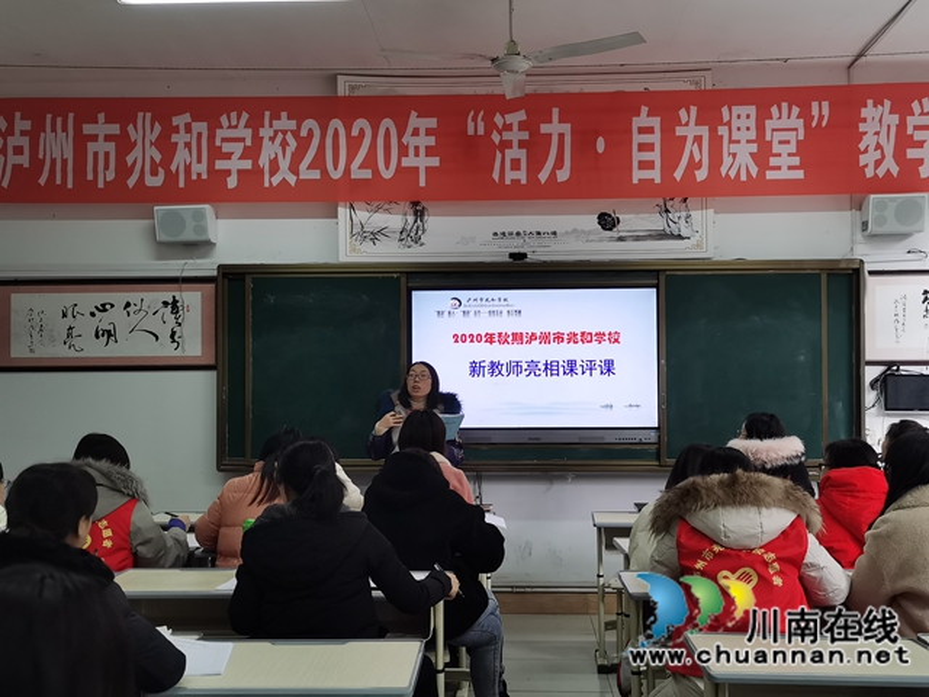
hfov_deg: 46.8
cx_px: 464
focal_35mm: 40
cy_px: 348
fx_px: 1073
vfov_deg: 36.0
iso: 125
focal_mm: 5.58
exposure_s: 1/100
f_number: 1.8
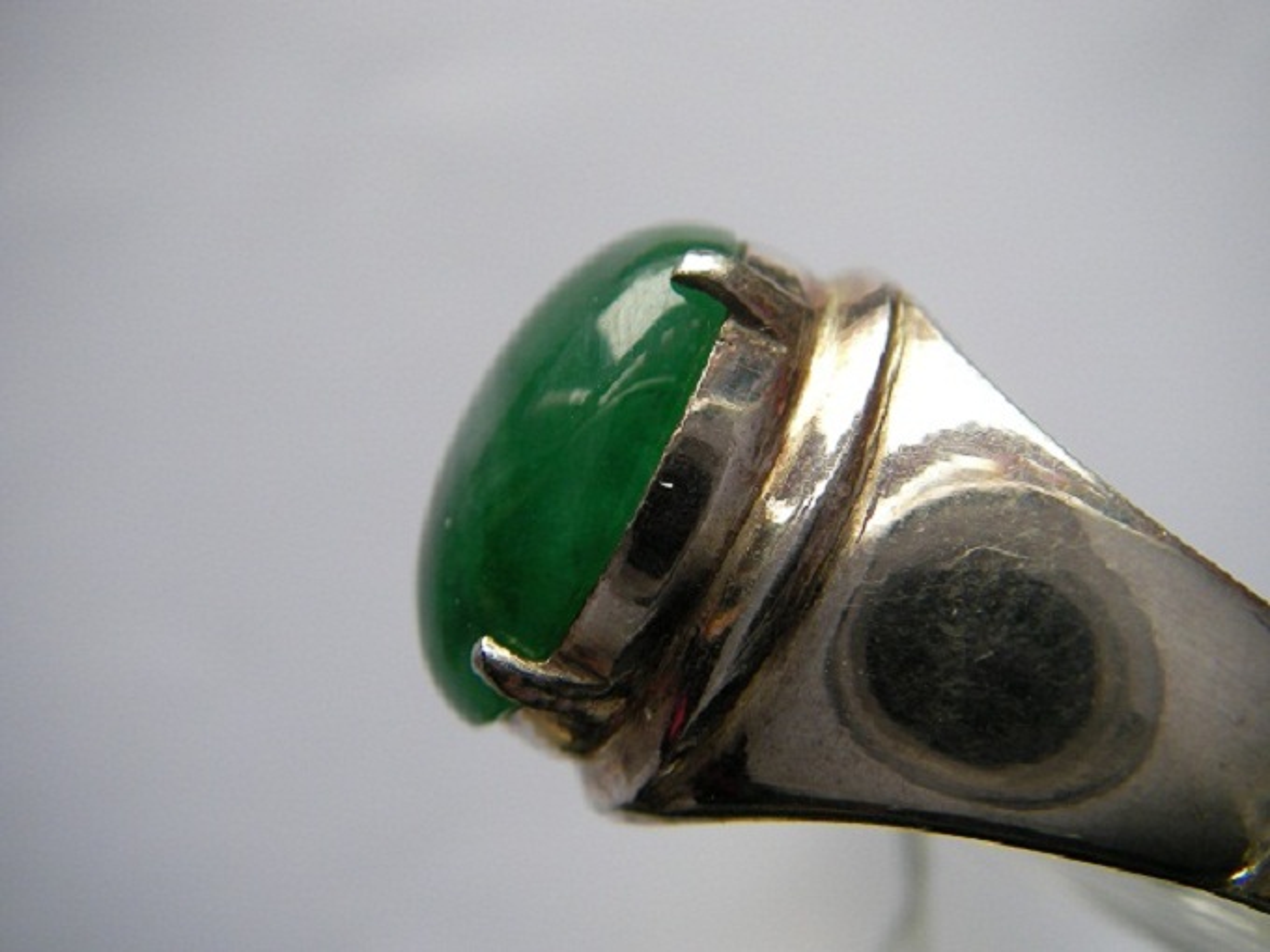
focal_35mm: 38
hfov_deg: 49.0
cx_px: 635
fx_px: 1394
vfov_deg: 37.7
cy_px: 476
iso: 50
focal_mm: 6.3
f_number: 3.3
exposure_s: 1/82.5
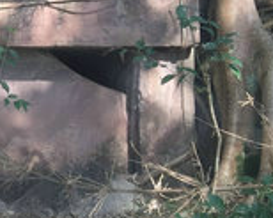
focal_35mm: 120
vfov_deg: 12.7
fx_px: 969
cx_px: -203
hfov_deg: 14.3
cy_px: 23
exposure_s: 1/227
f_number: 2.2
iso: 32
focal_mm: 4.15
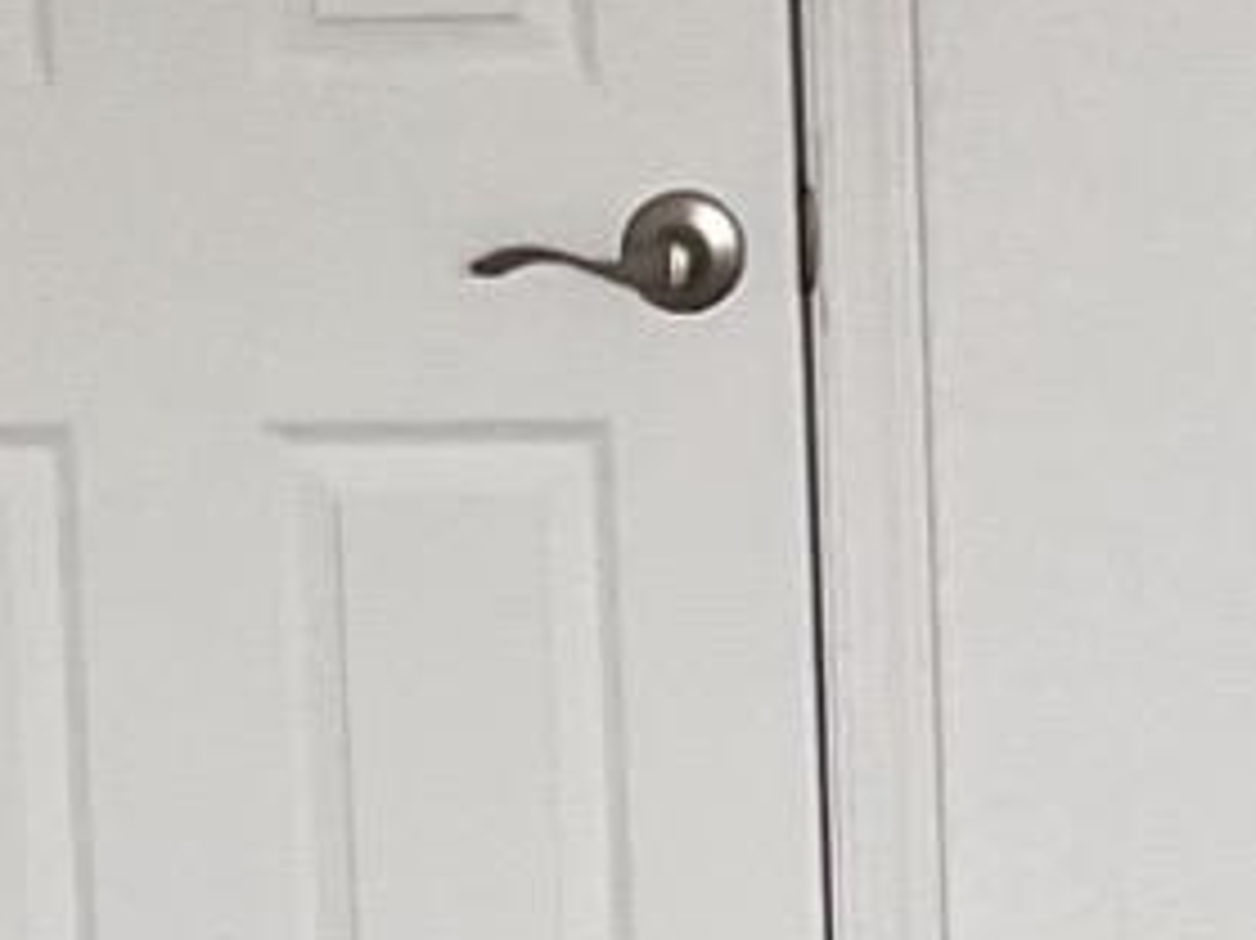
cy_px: -238
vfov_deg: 6.9
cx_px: 1468
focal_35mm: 213
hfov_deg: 9.2
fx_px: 7725
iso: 50
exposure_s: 1/60
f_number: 1.8
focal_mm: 3
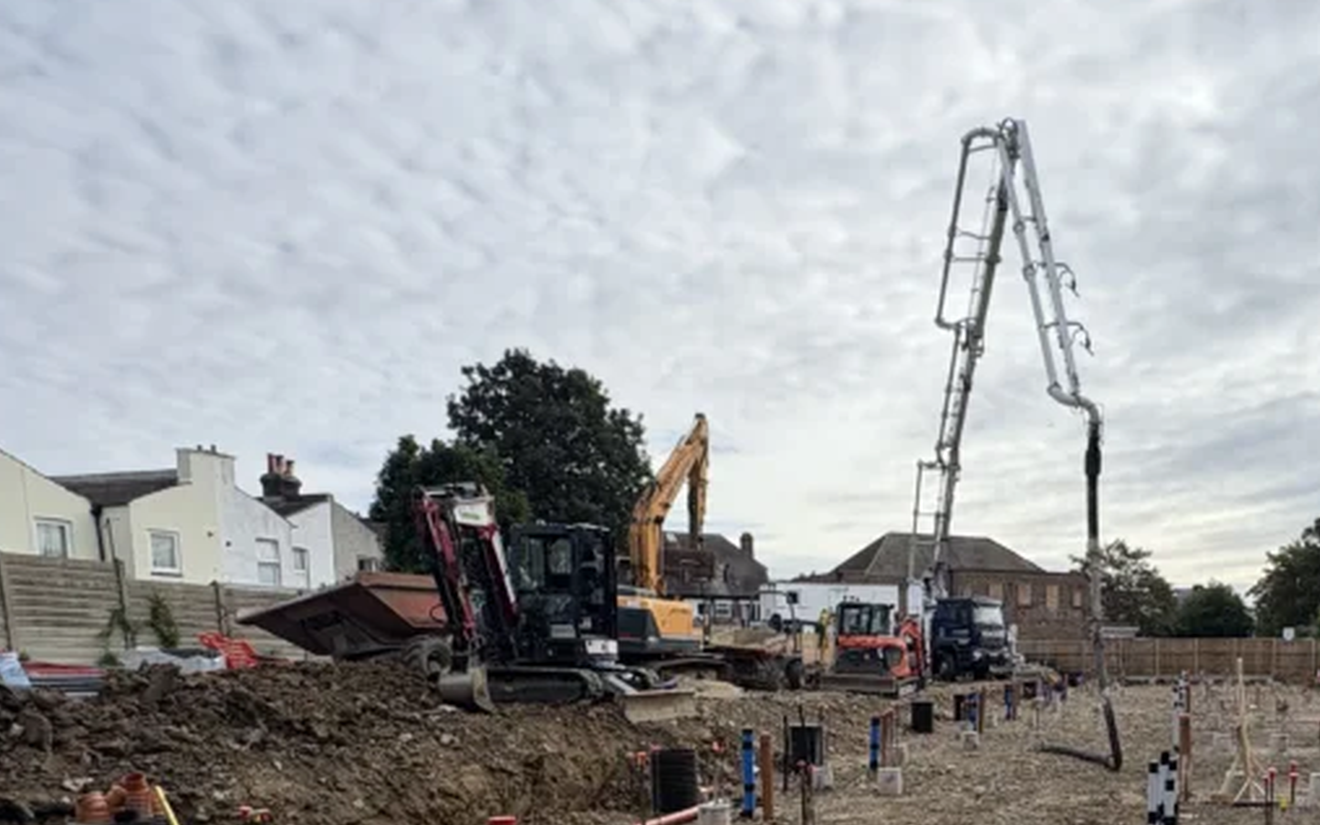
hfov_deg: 60.0
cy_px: 773
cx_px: 963
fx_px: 1079
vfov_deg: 38.4
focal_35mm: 30
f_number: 2.2
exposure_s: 1/1346
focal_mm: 2.22
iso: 50
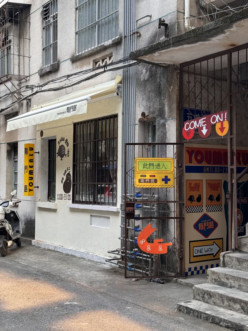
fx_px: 459
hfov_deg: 30.3
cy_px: 166
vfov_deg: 39.7
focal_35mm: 48
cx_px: 124
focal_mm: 6.76
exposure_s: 1/164
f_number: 1.78
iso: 64
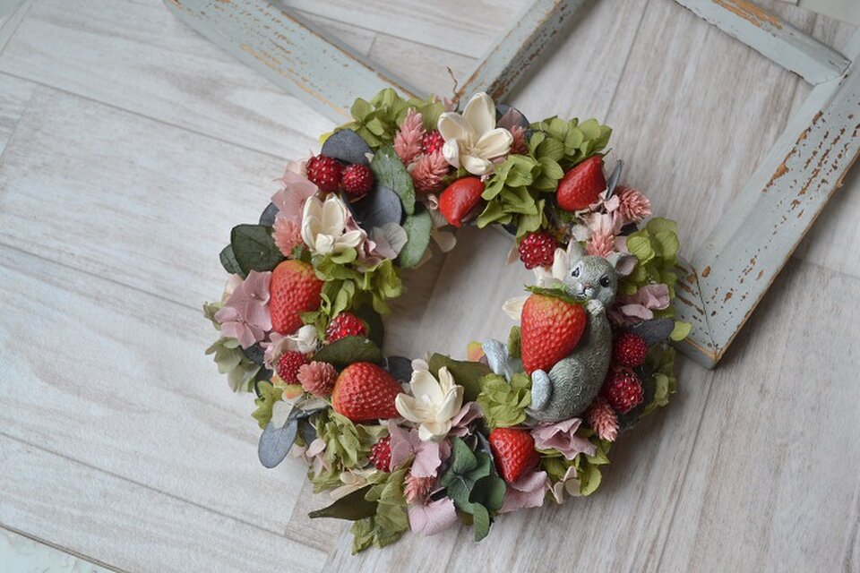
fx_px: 1075
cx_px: 430
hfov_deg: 43.6
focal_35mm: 45
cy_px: 286
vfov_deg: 29.9
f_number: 4.5
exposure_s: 1/80
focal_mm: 30
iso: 400
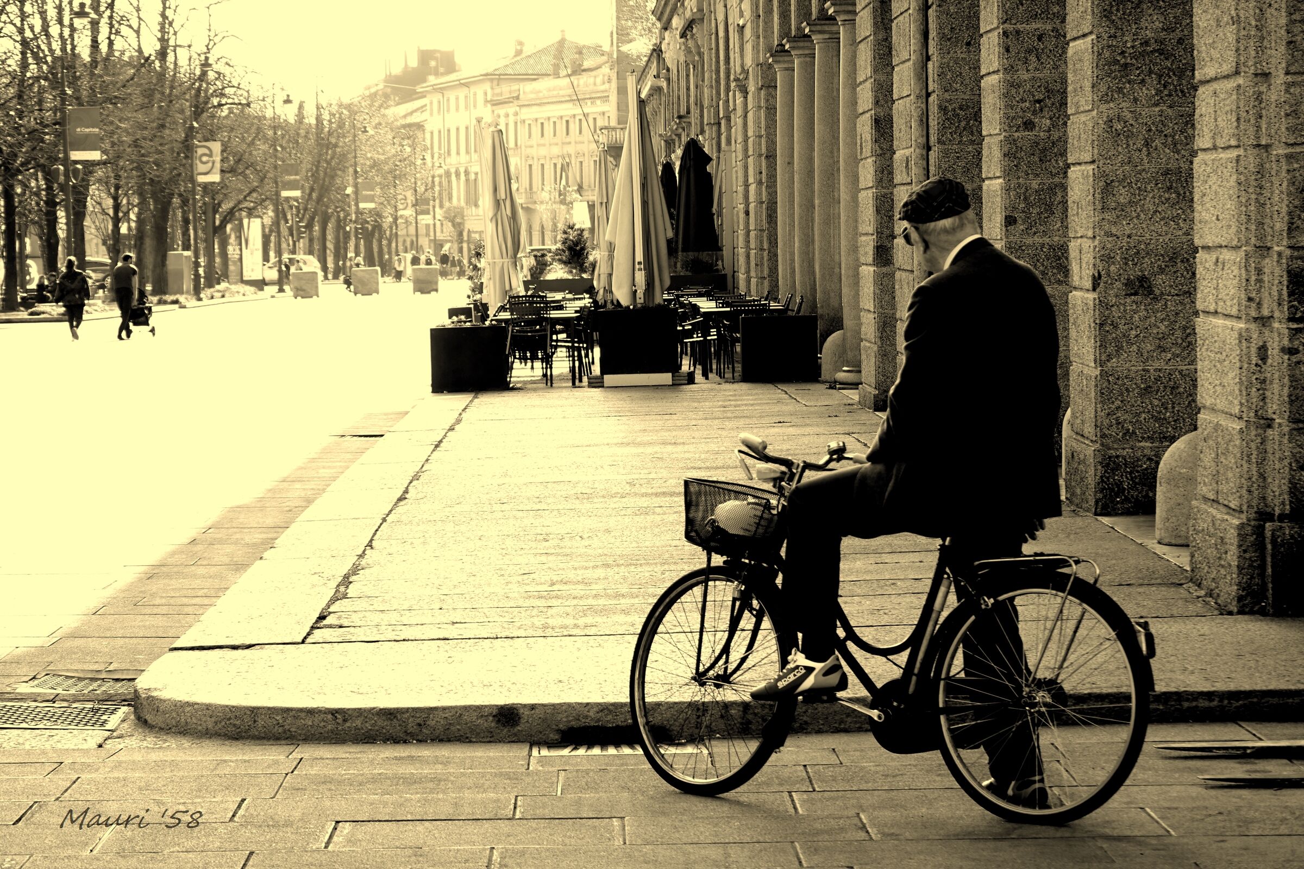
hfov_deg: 20.4
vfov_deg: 13.7
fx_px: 3622
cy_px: 434
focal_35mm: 100
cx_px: 652
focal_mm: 36.7
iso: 125
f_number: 4
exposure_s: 1/250
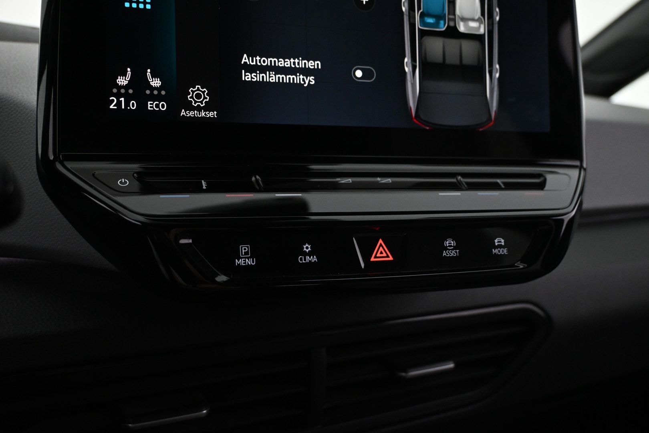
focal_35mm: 34
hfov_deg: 56.1
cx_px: 324
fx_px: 608
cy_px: 216
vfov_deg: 39.1
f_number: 4
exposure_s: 1/40
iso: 1600
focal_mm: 22.5
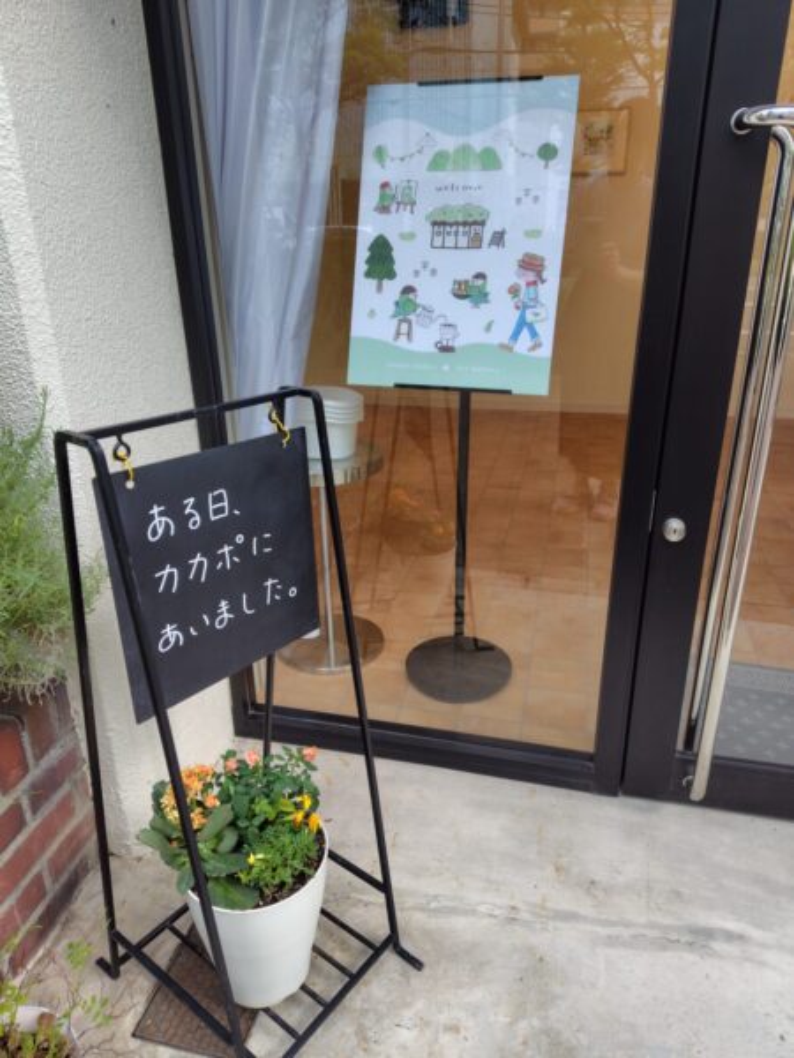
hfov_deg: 58.9
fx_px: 703
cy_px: 529
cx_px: 397
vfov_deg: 73.9
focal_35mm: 23
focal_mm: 5.6
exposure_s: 1/120
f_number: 1.9
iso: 50
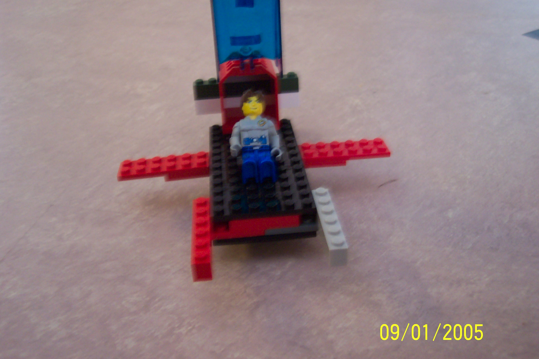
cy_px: 180
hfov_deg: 50.7
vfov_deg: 35.1
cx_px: 270
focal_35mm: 38
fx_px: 569
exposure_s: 1/8
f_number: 2.8
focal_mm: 8
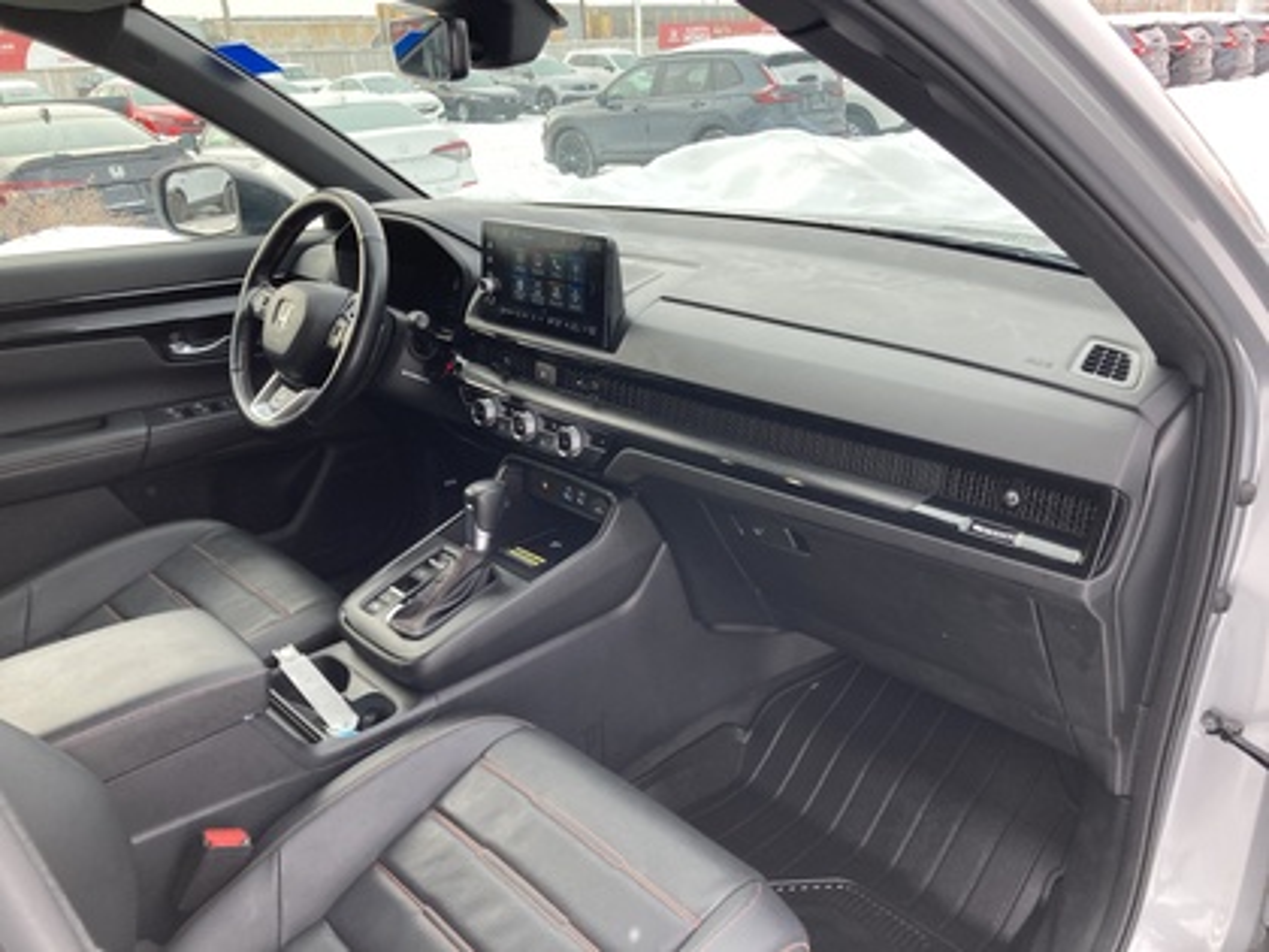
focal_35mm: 28
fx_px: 1026
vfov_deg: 49.7
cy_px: 476
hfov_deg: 63.4
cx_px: 634
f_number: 1.8
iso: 50
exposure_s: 1/121
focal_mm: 3.99
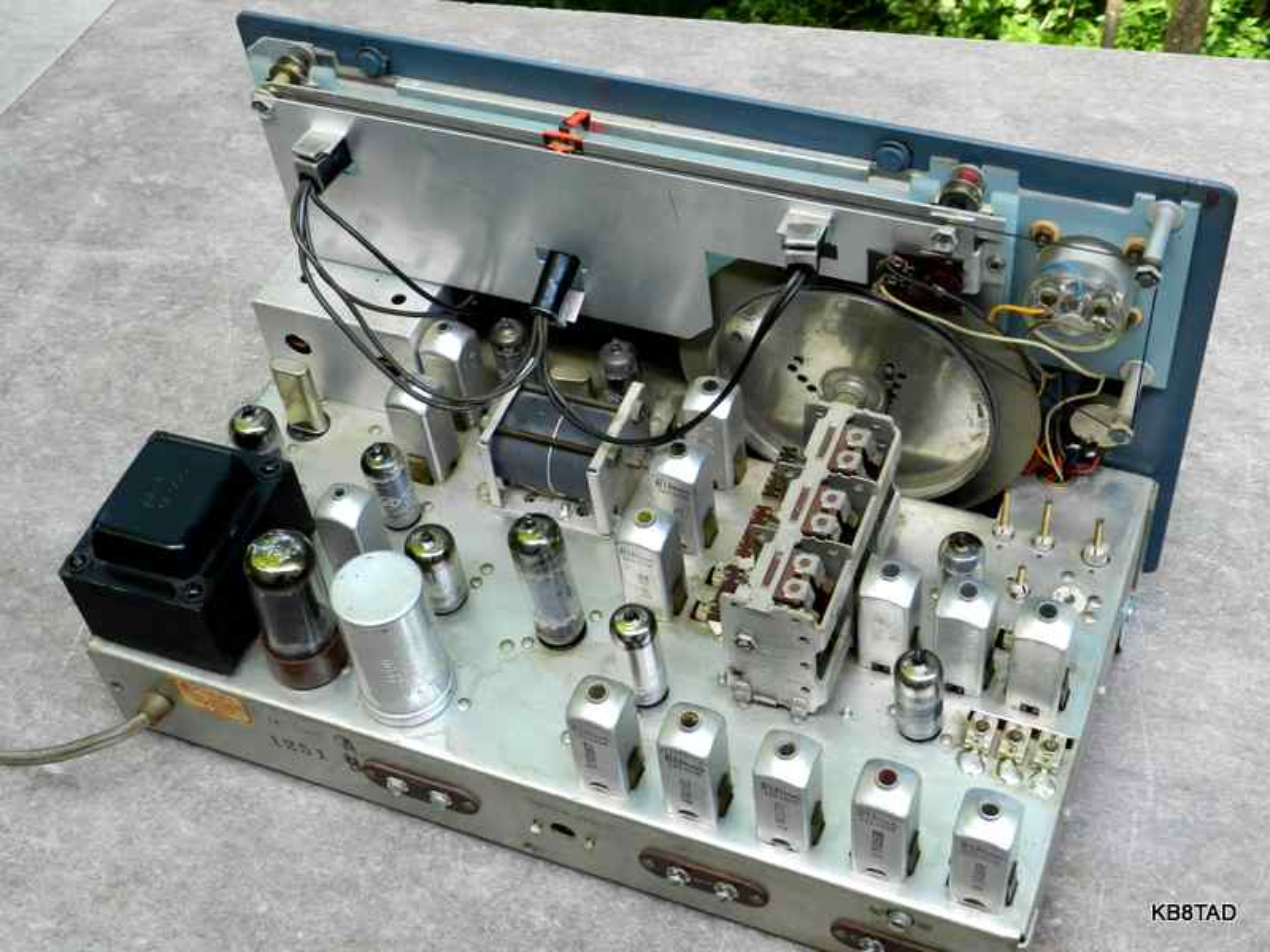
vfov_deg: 31.5
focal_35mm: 46
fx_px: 1688
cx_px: 635
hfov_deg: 41.2
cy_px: 476
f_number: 4.2
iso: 160
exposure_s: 1/60
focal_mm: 8.1
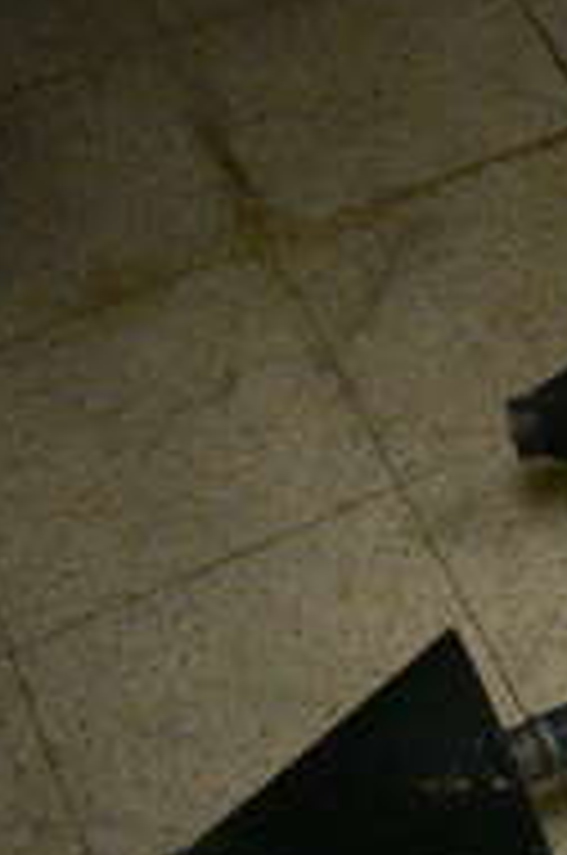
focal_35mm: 87
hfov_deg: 12.8
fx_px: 2063
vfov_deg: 23.3
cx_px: 1278
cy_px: 576
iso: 5600
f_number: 3.5
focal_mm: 18
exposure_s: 1/125
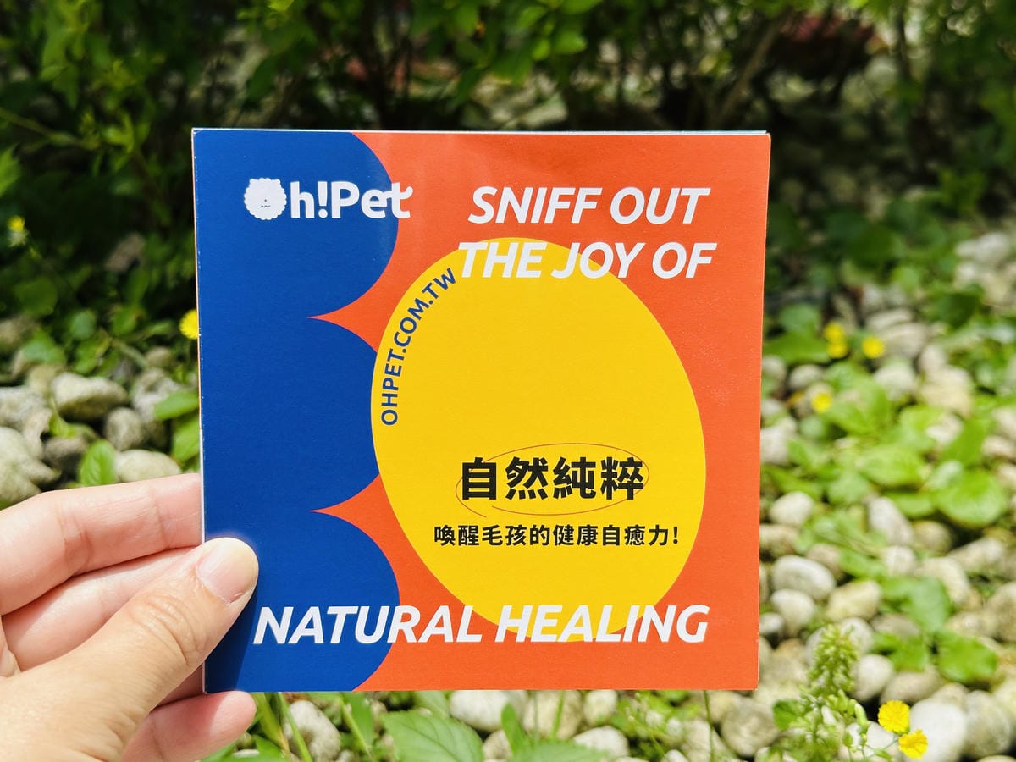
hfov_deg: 39.7
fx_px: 1409
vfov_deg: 30.3
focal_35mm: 48
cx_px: 508
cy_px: 381
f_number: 1.78
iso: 64
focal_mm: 6.86
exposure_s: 1/1242
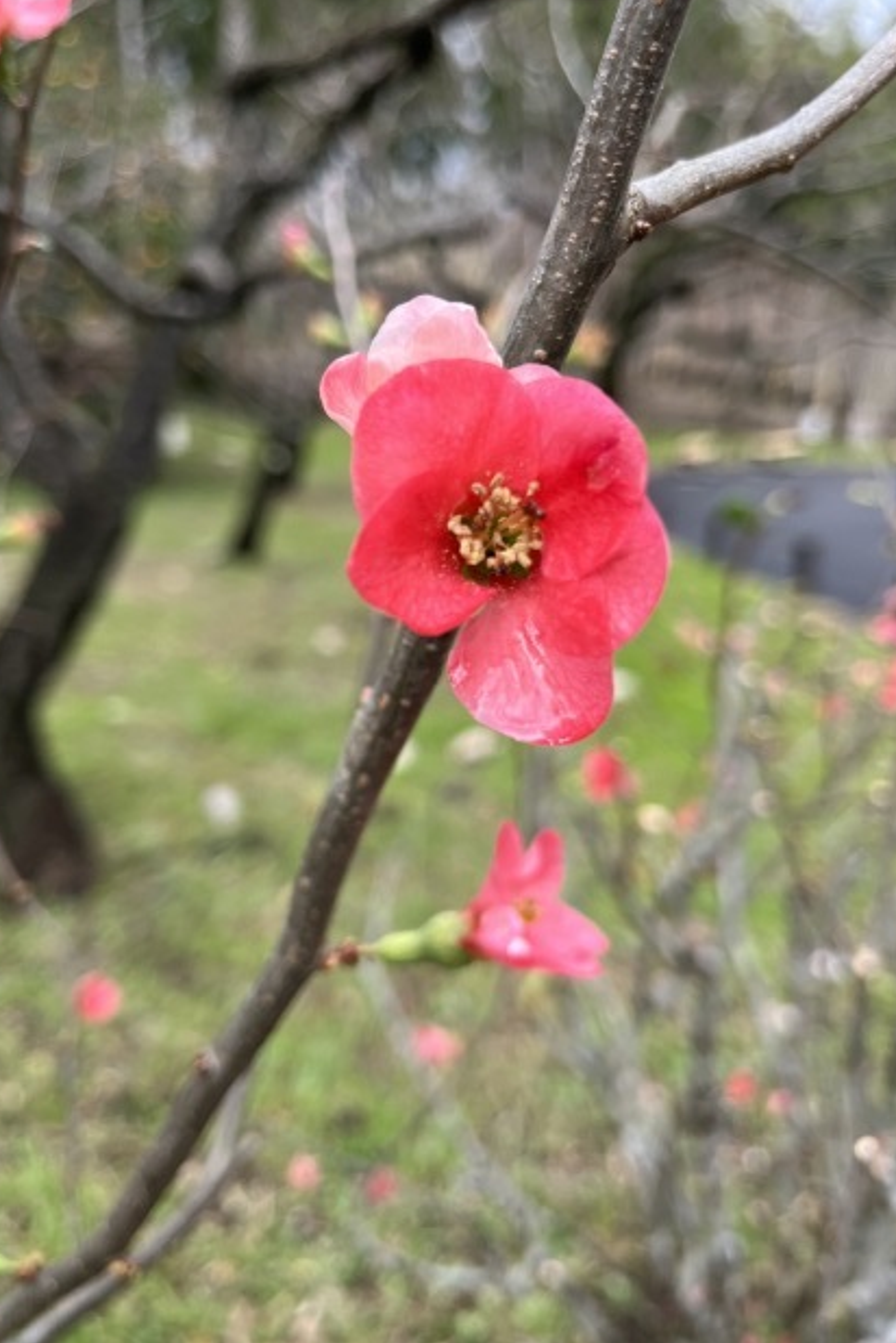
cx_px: 420
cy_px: 650
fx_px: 1045
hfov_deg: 46.4
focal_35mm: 28
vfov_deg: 65.5
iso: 50
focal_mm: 5.1
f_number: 1.6
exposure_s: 1/363
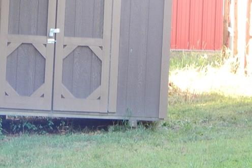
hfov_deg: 6.8
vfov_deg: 4.5
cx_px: 65
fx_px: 2127
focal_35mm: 304
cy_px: 23
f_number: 4.9
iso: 200
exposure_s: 1/30
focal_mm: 25.3
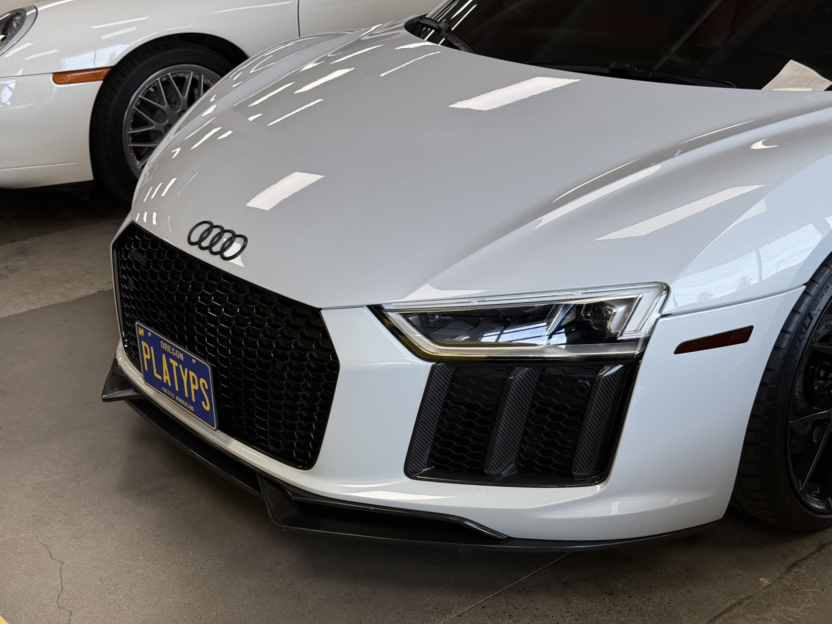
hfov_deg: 39.7
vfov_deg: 30.3
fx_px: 1154
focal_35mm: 48
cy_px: 312
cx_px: 416
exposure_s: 1/240
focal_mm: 6.76
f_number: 1.78
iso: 100
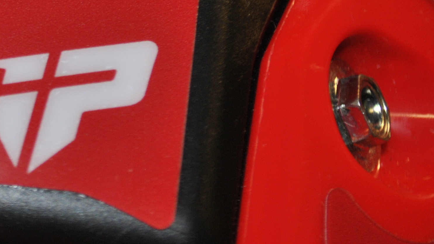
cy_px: -79
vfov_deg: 6.9
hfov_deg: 12.2
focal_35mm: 173
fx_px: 1991
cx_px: -67
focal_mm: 42
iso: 200
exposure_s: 1/60
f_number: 5.3
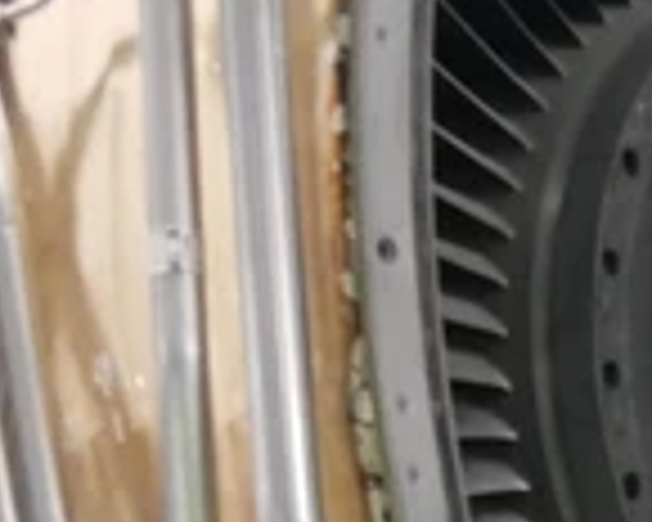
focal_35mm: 151
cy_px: 871
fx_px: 2914
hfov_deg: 10.7
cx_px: 1605
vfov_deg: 9.8
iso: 3200
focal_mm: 14
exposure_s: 1/50
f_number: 3.5
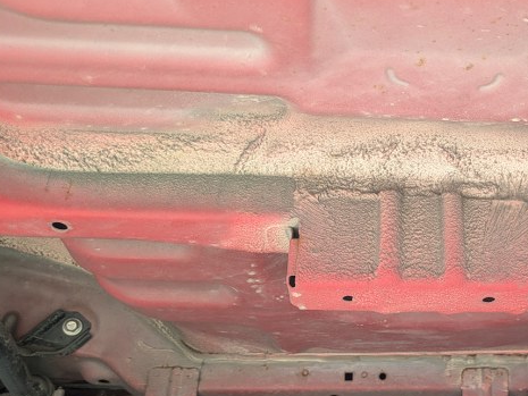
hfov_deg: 41.4
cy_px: 244
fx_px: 656
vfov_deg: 33.5
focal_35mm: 43
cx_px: 445
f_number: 1.89
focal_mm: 5.43
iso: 84
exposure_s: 1/306
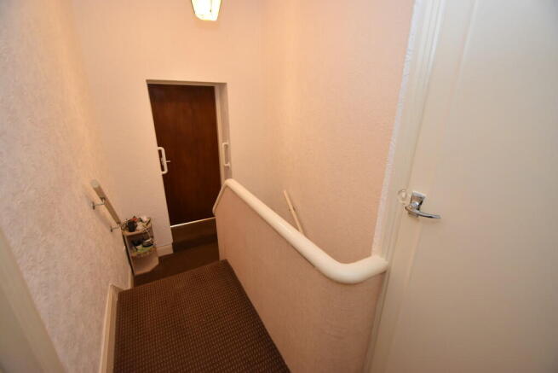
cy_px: 186
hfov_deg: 100.4
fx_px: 233
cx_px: 279
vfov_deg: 77.4
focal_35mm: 15
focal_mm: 10
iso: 1100
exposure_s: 1/60
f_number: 3.5
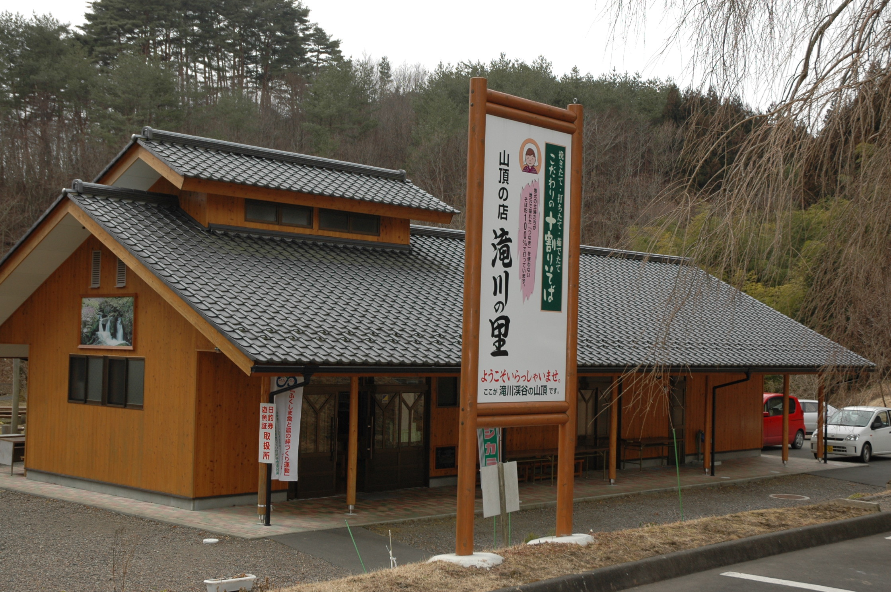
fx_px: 1261
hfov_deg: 38.9
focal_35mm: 51
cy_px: 296
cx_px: 446
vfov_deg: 26.4
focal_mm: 34
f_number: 6.3
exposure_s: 1/500
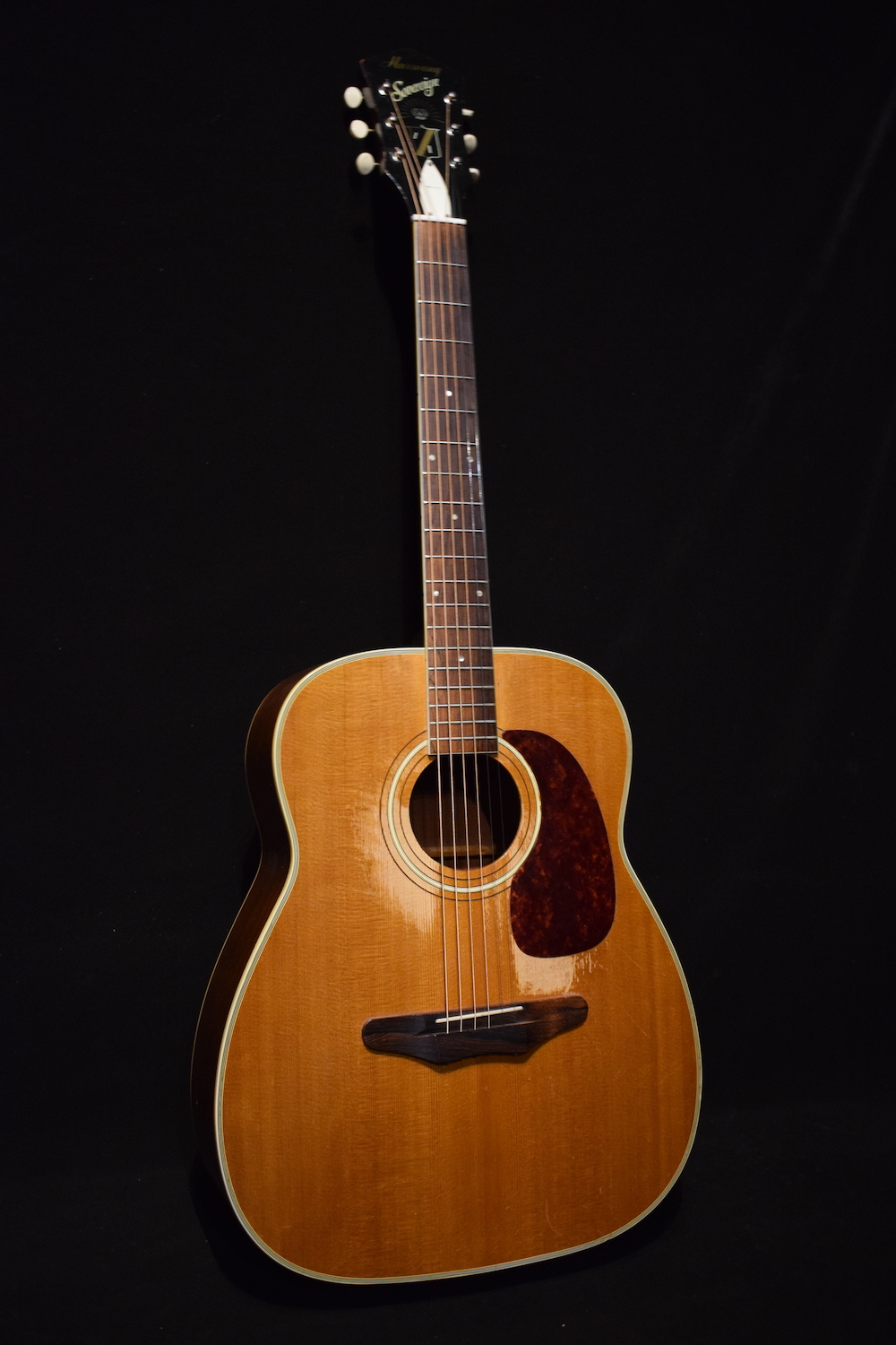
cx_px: 448
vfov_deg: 53.1
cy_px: 672
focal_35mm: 36
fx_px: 1344
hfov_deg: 36.9
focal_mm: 24
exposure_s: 1/30
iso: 2200
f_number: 4
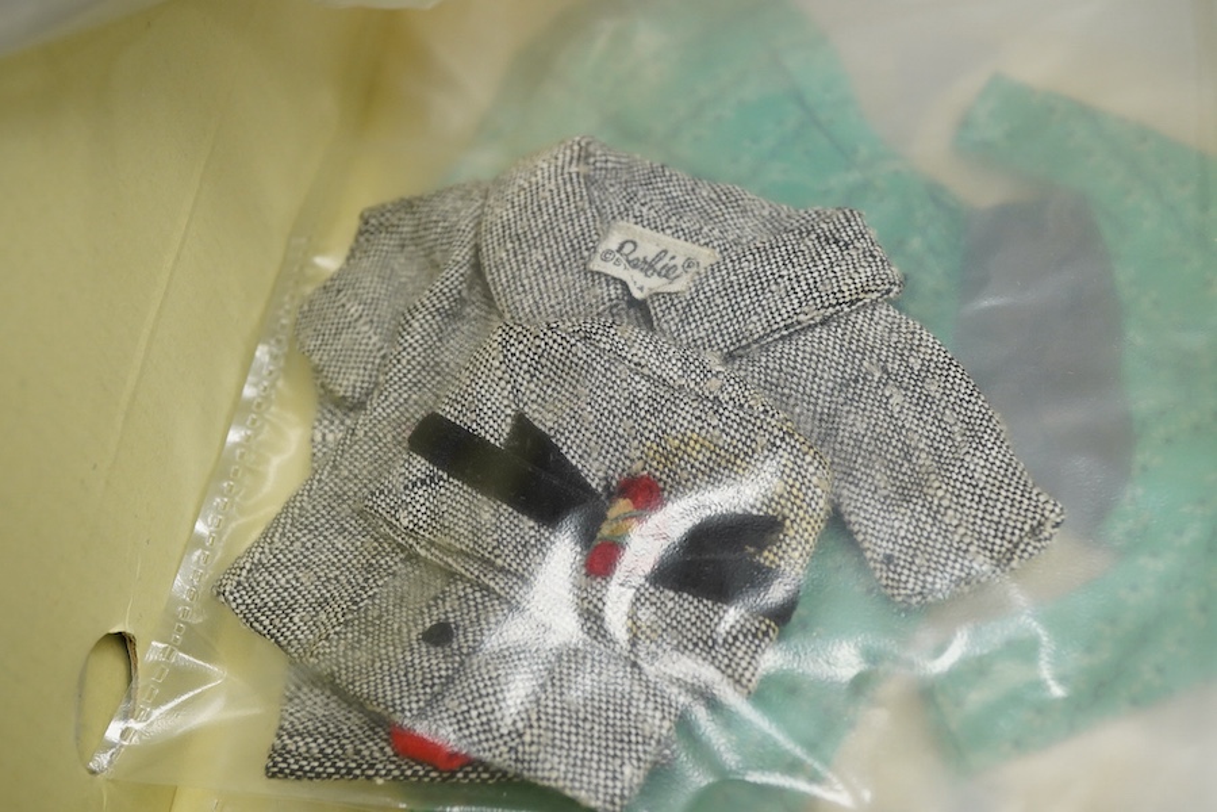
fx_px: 1521
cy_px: 406
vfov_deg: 29.9
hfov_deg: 43.6
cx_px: 608
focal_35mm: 45
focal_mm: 30
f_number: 9
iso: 1250
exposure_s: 1/125
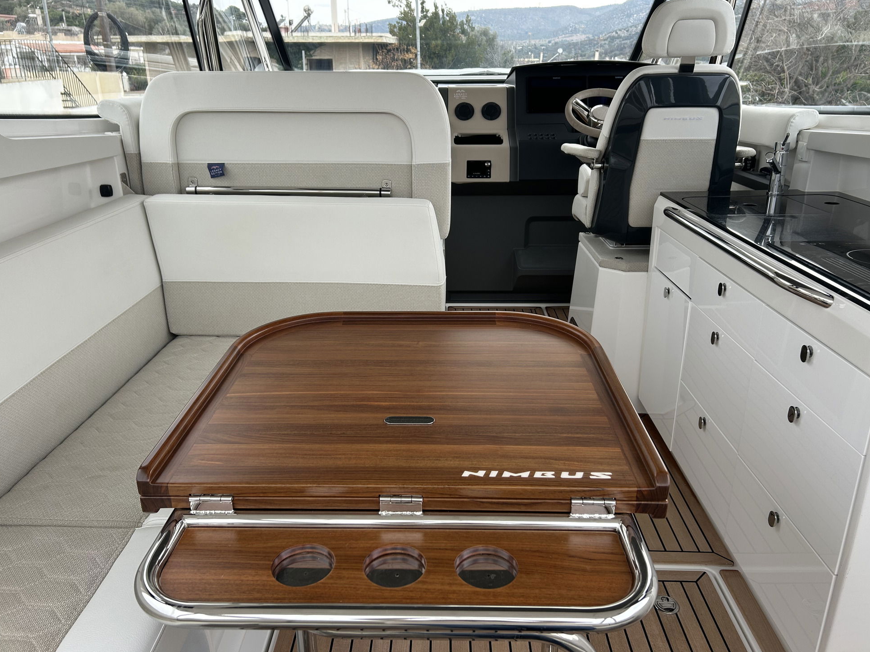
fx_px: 679
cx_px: 424
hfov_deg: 65.3
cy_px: 316
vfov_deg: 51.4
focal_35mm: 27
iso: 40
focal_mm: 5.7
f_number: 1.5
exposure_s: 1/121
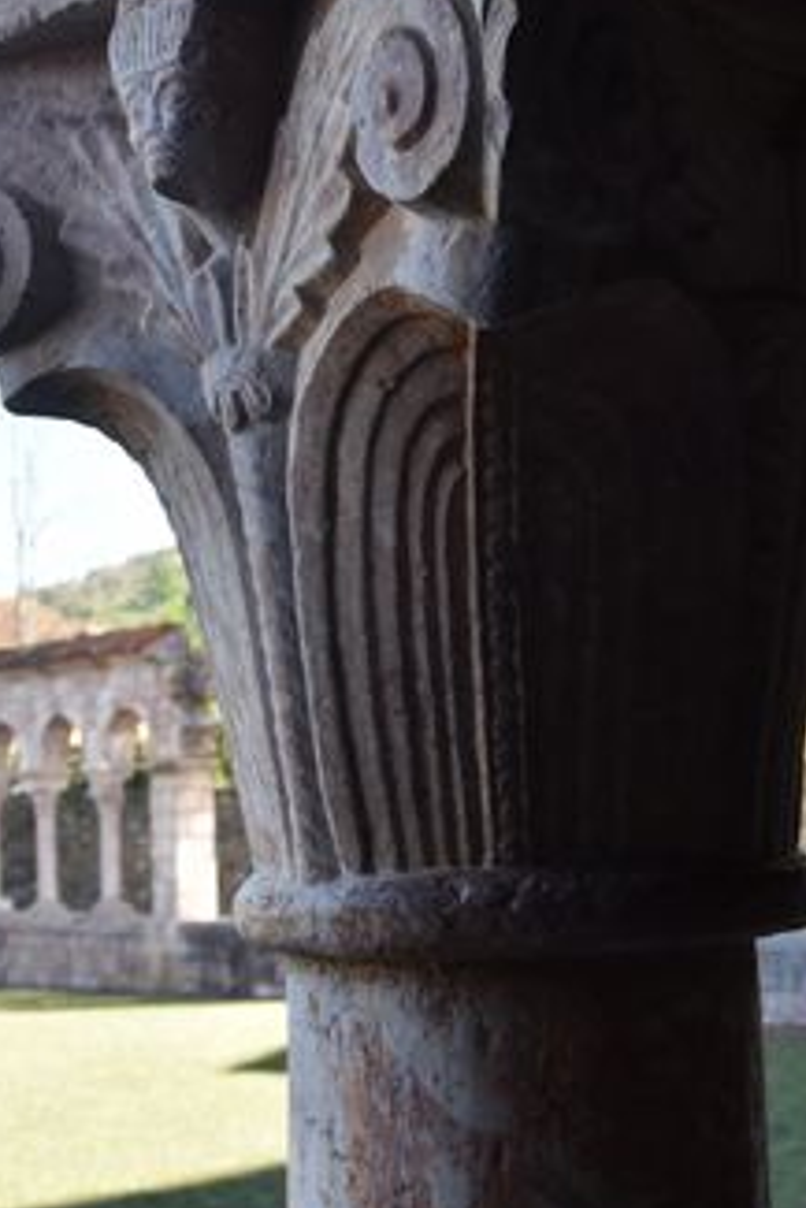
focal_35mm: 84
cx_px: 429
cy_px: 420
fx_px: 2818
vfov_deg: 24.1
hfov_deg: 16.3
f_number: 8
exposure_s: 1/200
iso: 400
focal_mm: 26
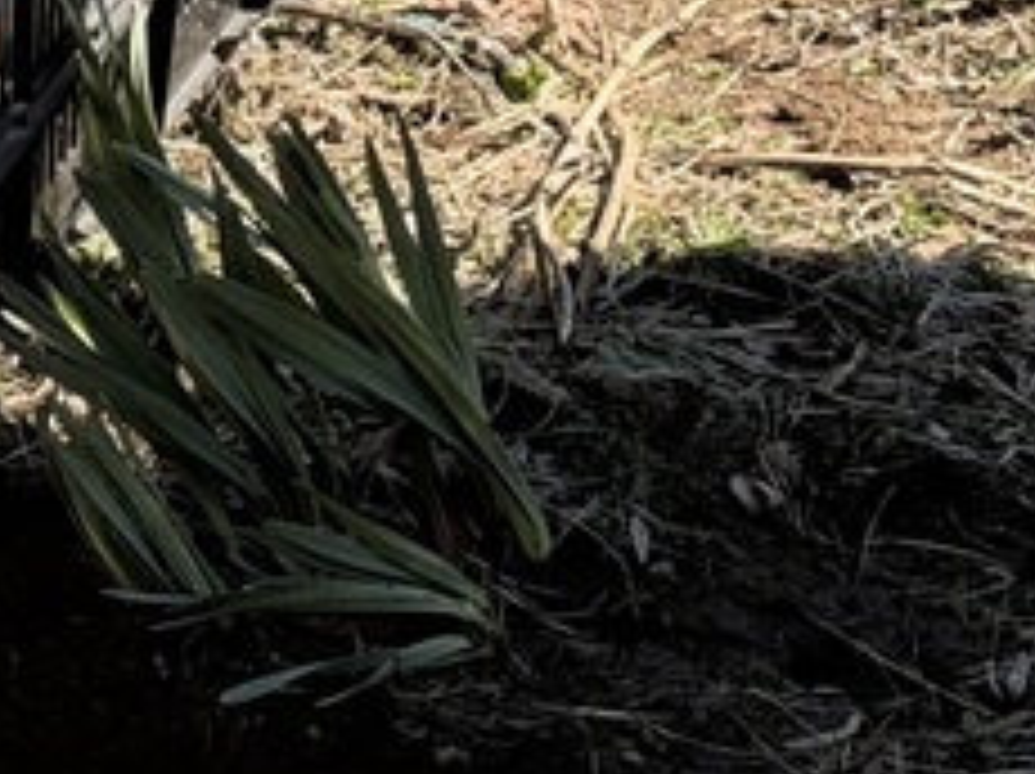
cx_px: -477
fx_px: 6392
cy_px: -688
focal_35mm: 214
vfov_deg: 6.7
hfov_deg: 9.0
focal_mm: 6.76
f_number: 1.78
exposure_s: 1/2667
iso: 64
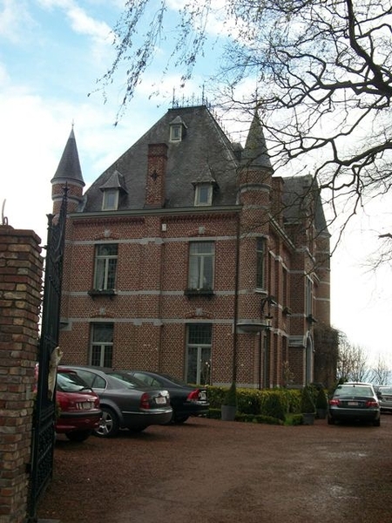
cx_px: 196
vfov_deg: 46.8
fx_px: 604
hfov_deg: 36.0
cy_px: 262
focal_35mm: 40
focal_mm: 7.1
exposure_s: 1/60
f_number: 9.9
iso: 80
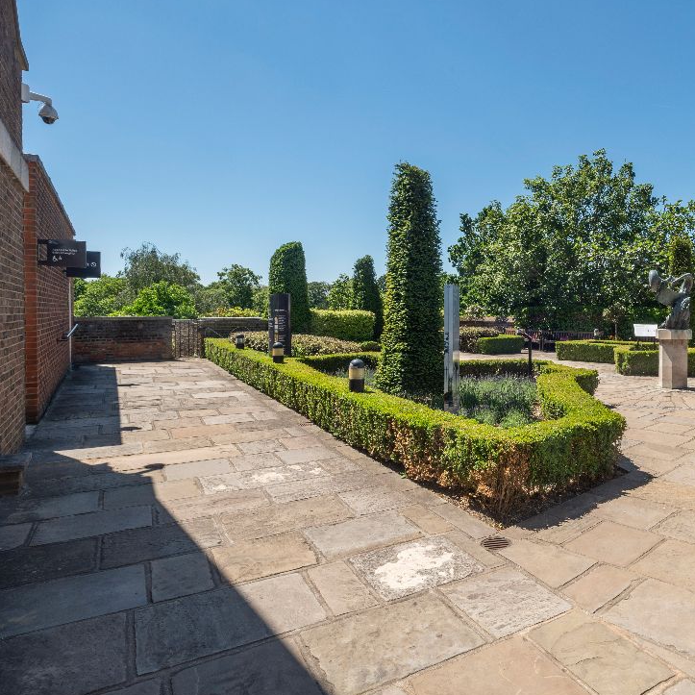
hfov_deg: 61.1
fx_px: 545
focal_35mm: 24
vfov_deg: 65.0
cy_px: 332
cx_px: 529
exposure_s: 1/100
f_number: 16
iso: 100
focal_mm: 17
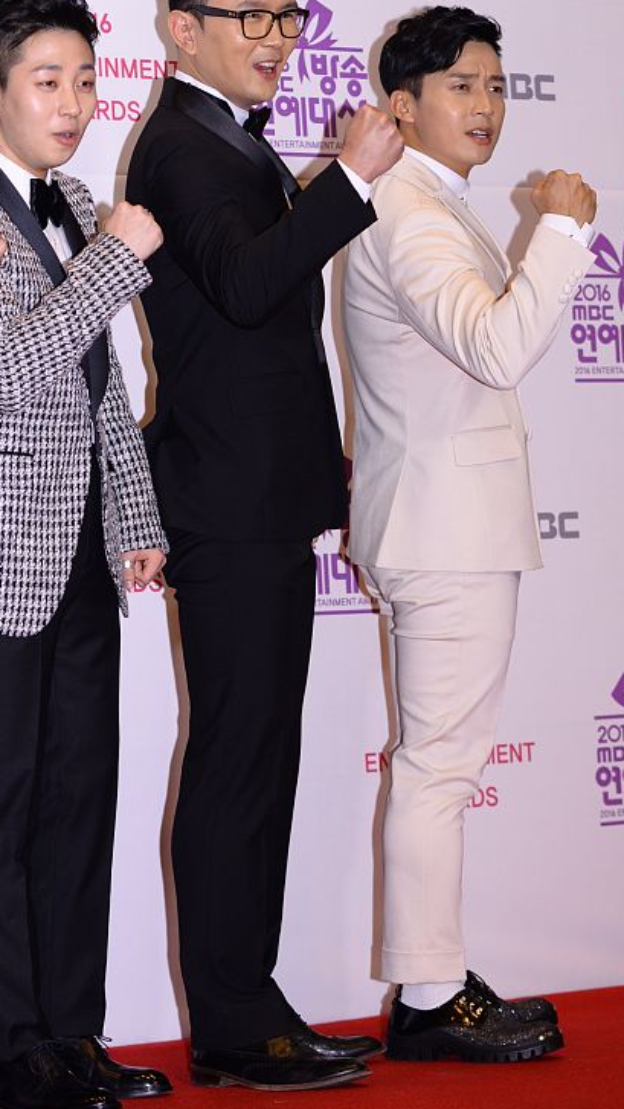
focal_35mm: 121
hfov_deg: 10.0
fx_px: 3559
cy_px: 339
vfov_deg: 17.7
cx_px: 33
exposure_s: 1/320
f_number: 3.5
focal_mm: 70
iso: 800
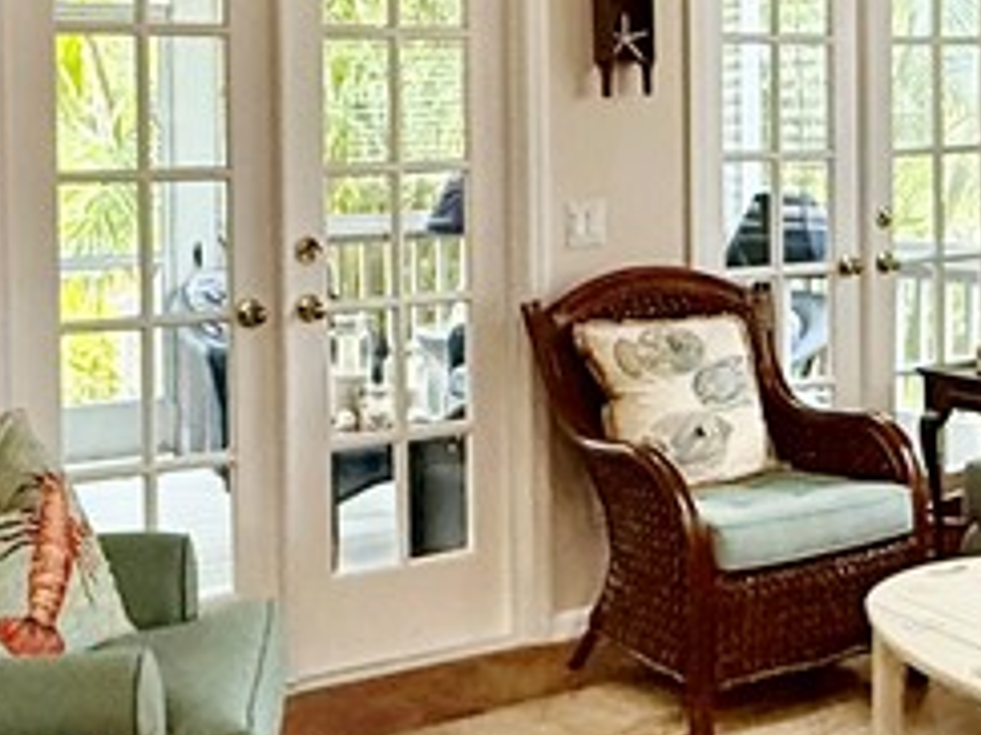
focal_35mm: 59
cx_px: 686
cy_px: 149
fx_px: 1671
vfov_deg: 24.4
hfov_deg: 32.3
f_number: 2.2
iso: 500
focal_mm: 2.22
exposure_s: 1/60
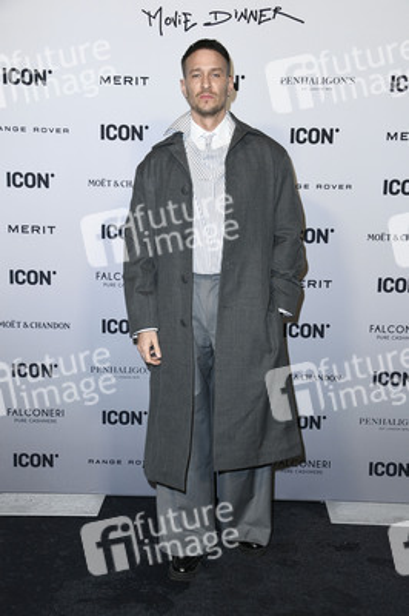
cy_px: 308
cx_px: 204
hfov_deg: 29.8
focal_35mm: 45
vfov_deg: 43.6
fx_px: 768
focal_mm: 45
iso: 1600
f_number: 5.6
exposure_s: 1/250
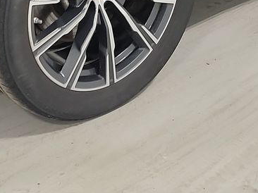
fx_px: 782
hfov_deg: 18.7
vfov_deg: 12.2
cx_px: 107
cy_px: -218
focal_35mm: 105
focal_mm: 6.7
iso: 293
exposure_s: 1/59
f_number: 1.8
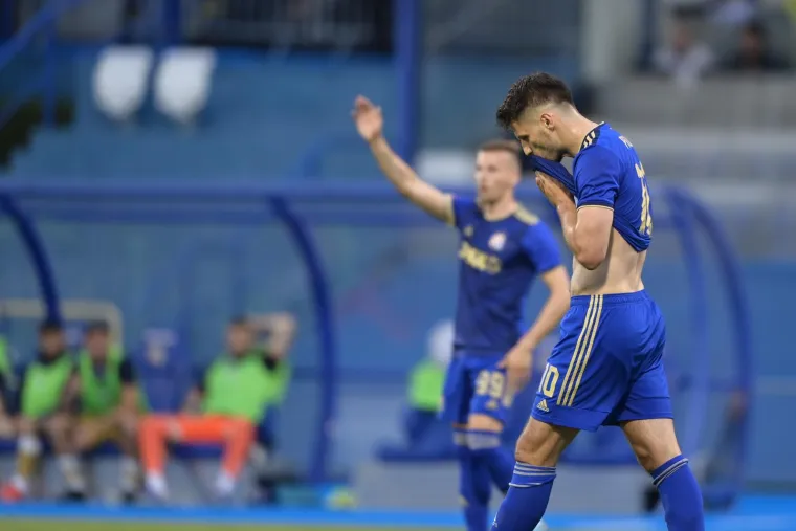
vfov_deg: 3.4
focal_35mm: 400
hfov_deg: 5.2
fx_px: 8846
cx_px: 398
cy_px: 266
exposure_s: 1/1250
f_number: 2.8
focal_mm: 400
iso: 2000
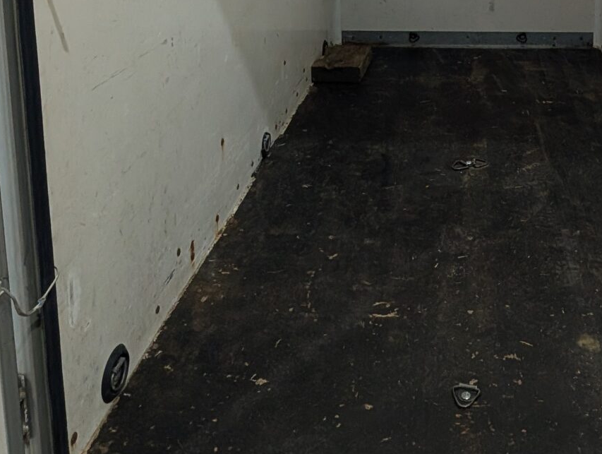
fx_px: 627
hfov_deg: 48.7
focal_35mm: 36
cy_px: -73
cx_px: 471
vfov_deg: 33.4
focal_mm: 2.02
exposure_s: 1/100
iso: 437
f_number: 1.7
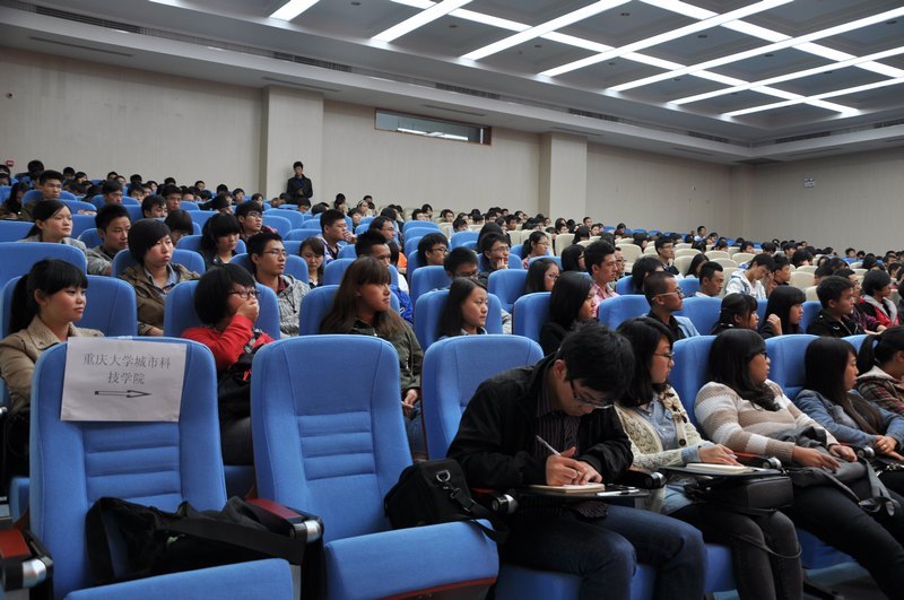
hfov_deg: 57.3
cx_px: 452
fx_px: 827
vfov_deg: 39.9
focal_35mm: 33
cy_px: 300
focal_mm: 22
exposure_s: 1/25
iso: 250
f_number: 3.8
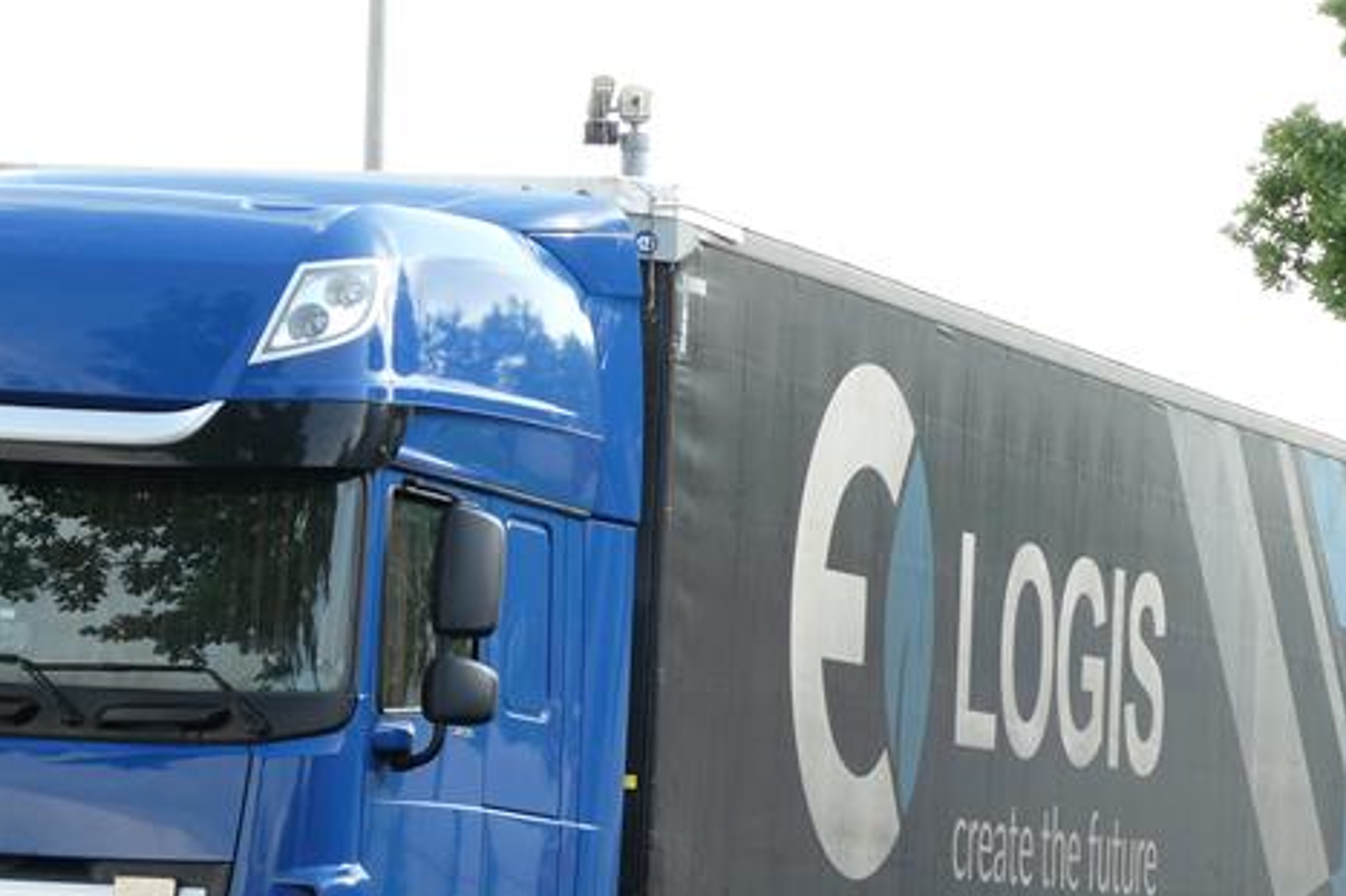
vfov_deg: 6.7
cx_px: 406
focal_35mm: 205
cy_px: 726
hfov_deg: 10.0
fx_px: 7662
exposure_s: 1/100
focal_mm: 20.6
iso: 80
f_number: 5.1
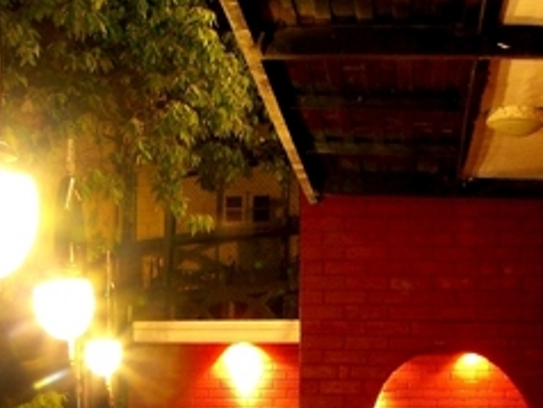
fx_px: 1256
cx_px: 411
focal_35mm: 80
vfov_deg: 18.4
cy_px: 283
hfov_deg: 24.1
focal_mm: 6.3
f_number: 6.3
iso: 80
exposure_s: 8
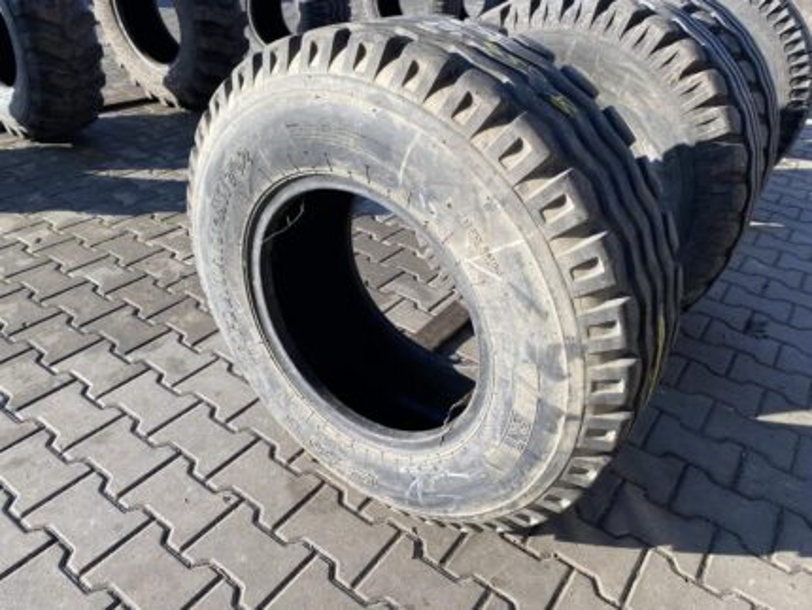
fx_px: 610
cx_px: 406
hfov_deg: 67.3
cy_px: 305
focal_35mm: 26
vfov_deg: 53.1
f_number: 1.8
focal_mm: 4.25
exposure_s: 1/637
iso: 32
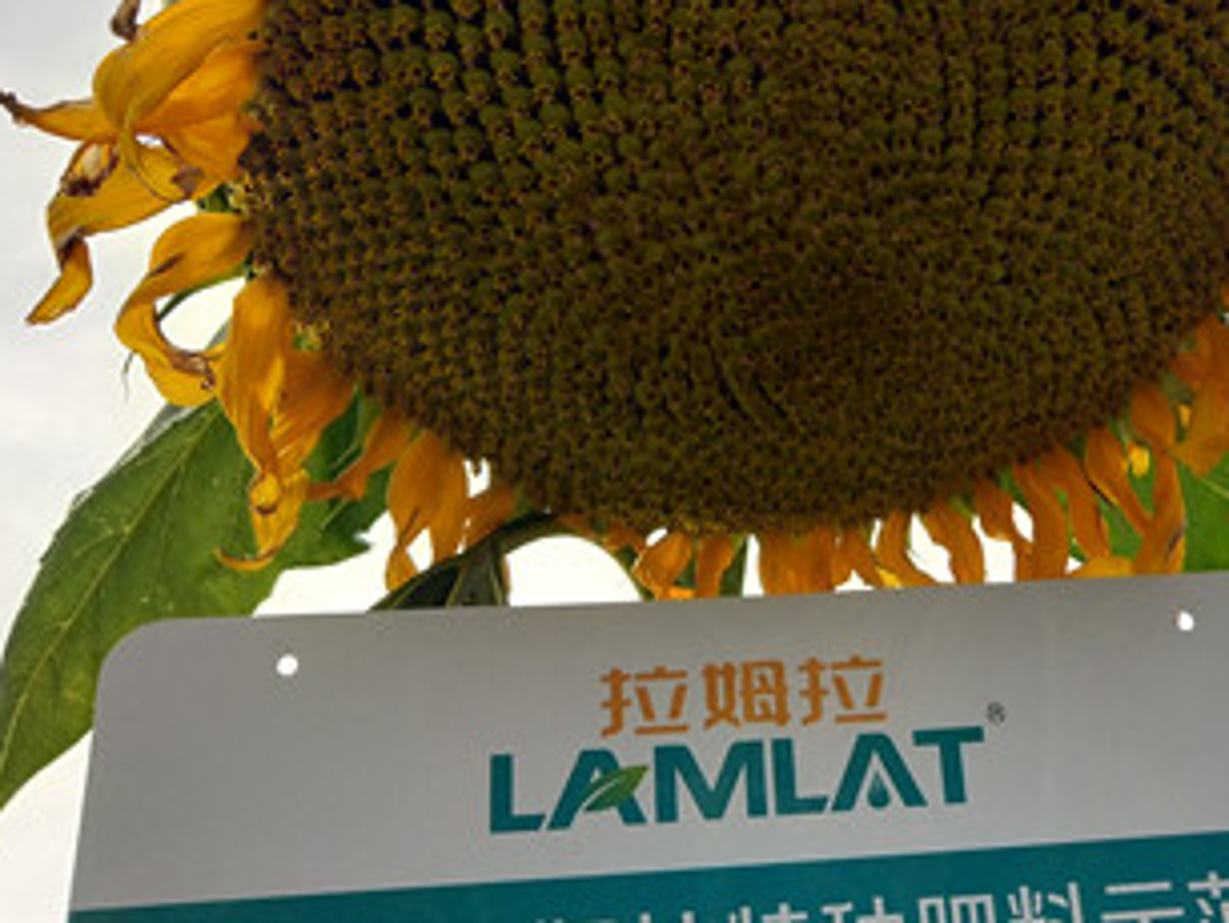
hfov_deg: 39.9
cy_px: 329
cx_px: 815
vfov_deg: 30.7
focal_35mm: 47
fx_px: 1670
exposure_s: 1/2525
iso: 147
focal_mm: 3.95
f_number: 1.8
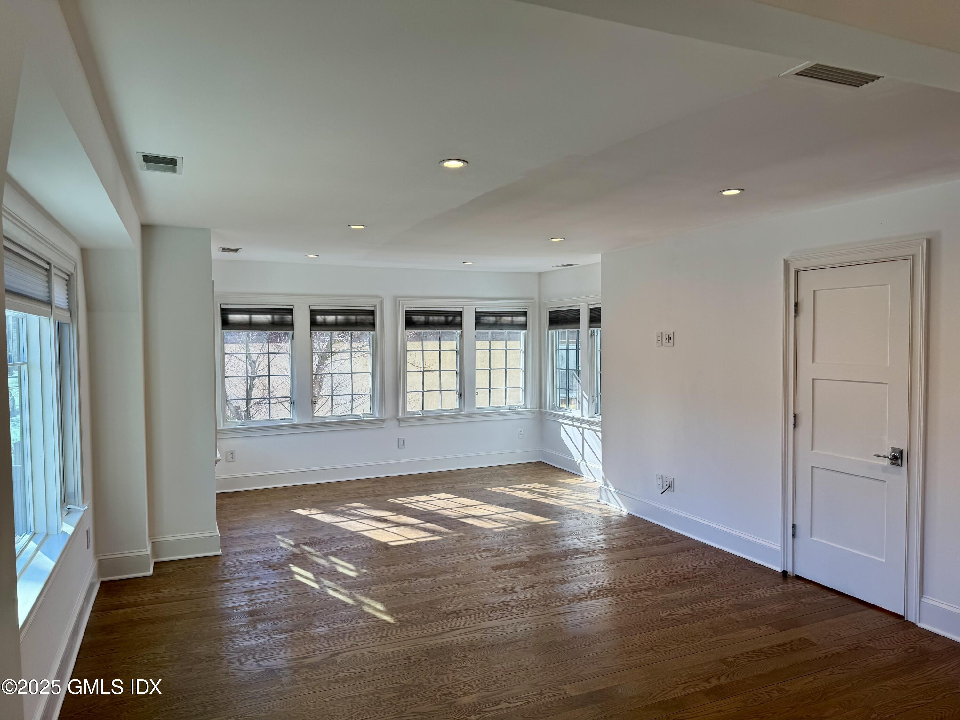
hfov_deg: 71.6
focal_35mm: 24
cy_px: 360
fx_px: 666
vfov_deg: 56.8
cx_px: 480
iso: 64
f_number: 1.78
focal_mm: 6.76
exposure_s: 1/256
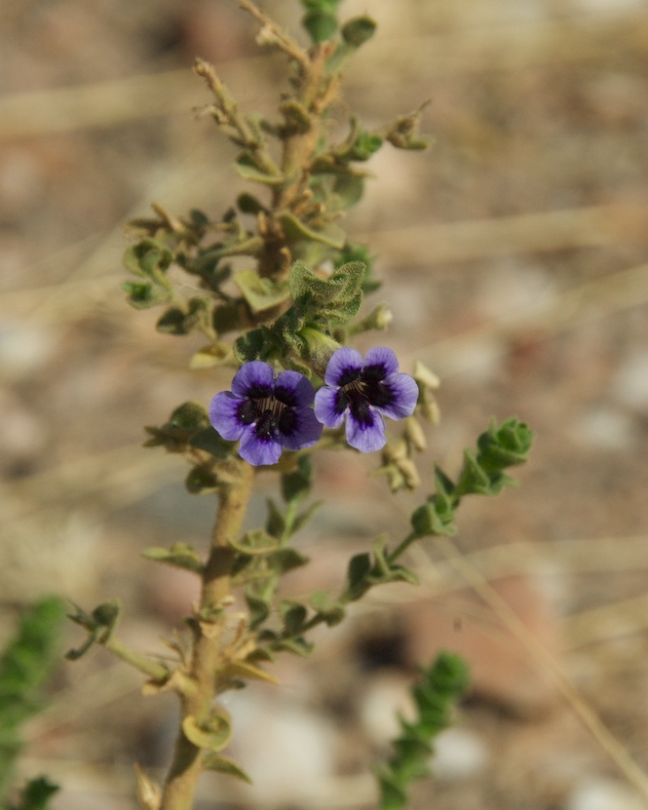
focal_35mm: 339
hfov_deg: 4.6
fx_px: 8125
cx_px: 323
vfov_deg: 5.7
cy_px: 426
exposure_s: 1/400
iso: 320
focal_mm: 200
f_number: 13
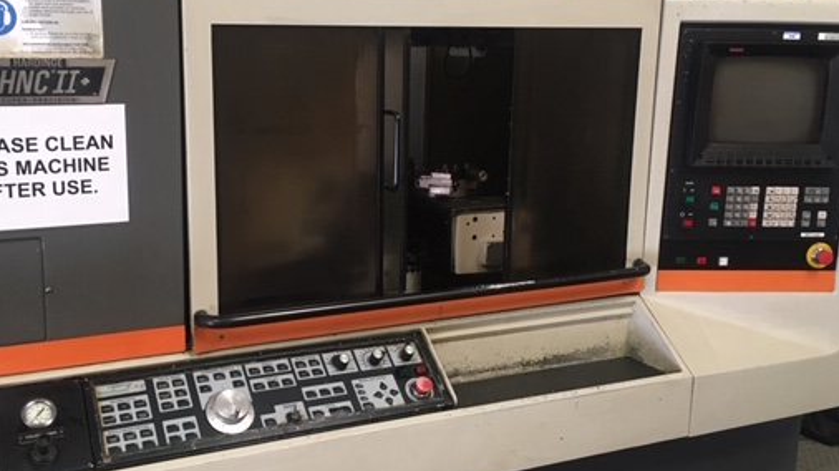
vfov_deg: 29.6
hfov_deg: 50.2
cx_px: 342
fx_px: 889
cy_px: 217
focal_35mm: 40
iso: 160
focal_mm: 4.15
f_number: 2.2
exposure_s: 1/33
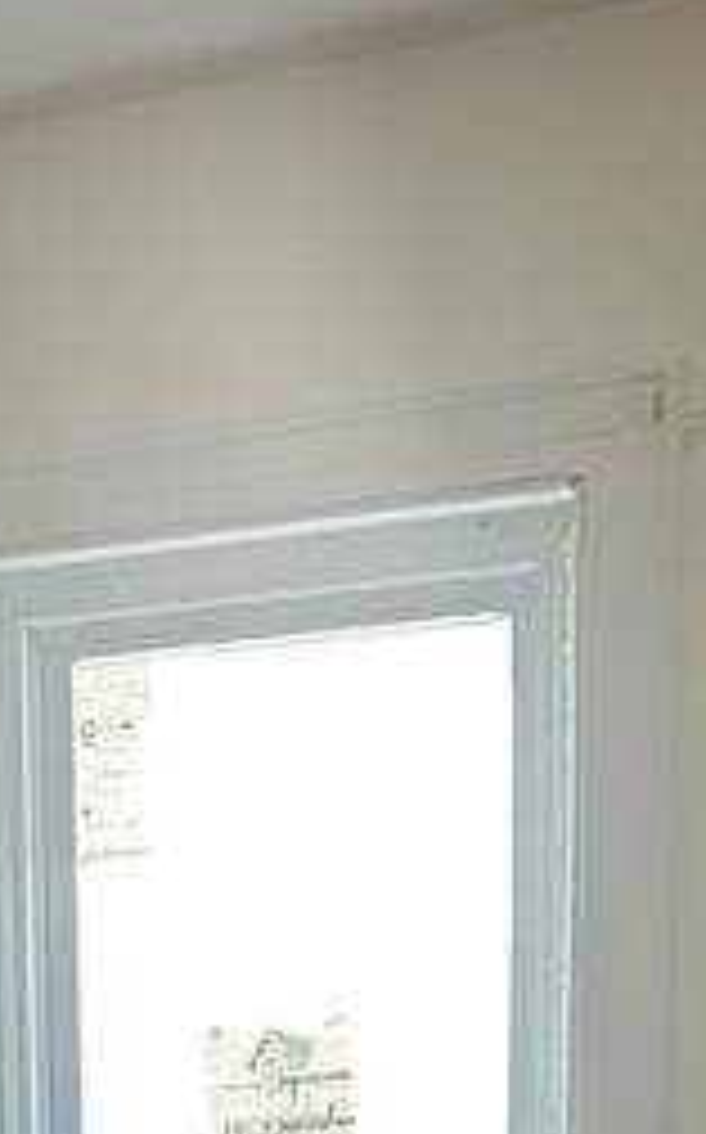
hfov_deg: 15.5
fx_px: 2592
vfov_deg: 21.9
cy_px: 1530
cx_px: 288
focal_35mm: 84
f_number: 1.5
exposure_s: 1/60
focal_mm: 5.7
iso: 200
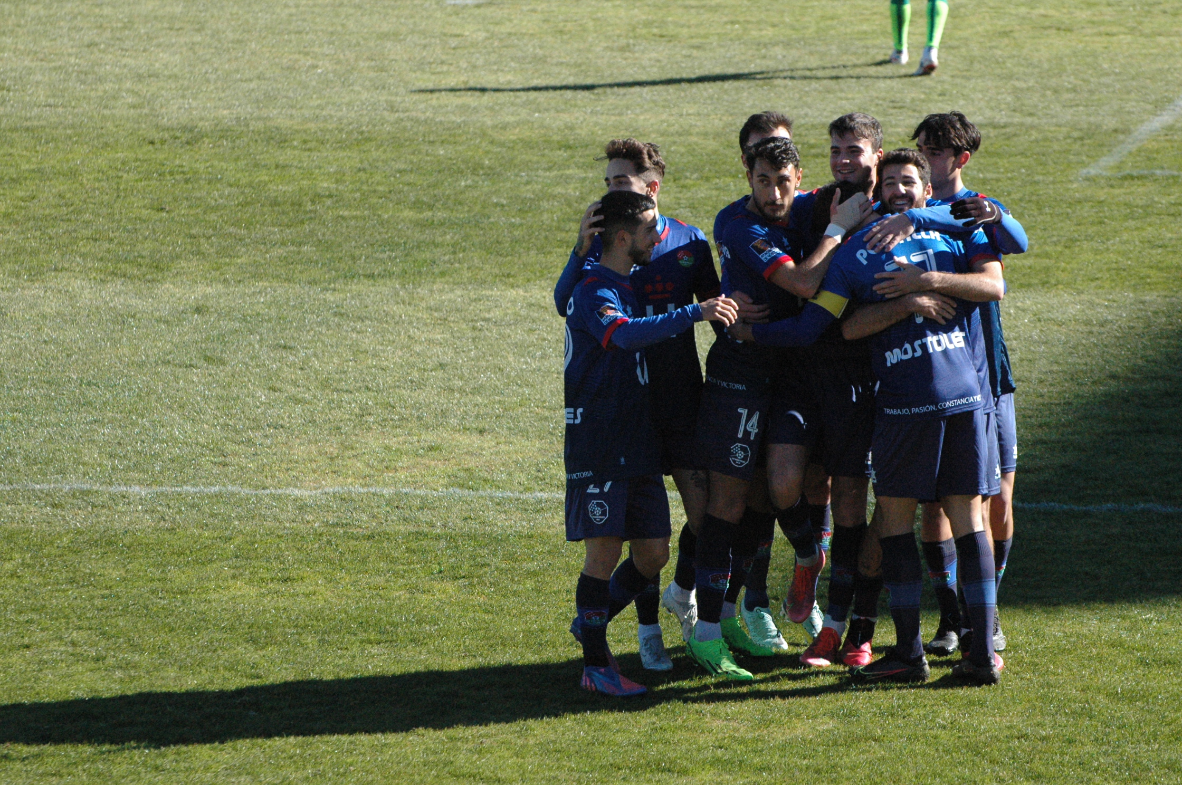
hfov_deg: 8.9
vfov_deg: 5.9
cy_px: 392
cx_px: 591
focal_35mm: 232
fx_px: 7625
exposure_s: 1/2500
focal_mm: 155
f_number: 7.1
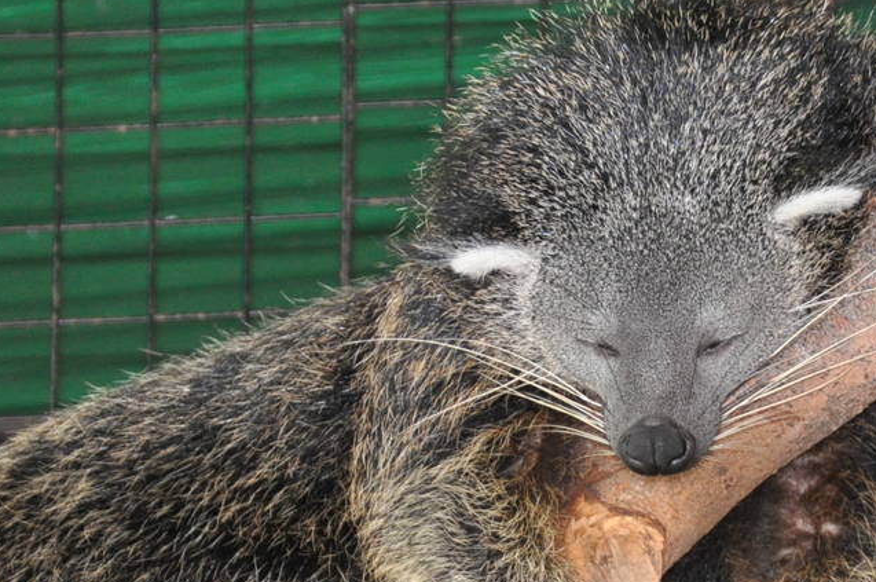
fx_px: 7509
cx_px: 630
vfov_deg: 4.4
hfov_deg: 6.7
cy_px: 573
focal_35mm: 309
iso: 1250
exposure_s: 1/60
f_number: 5.6
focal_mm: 82
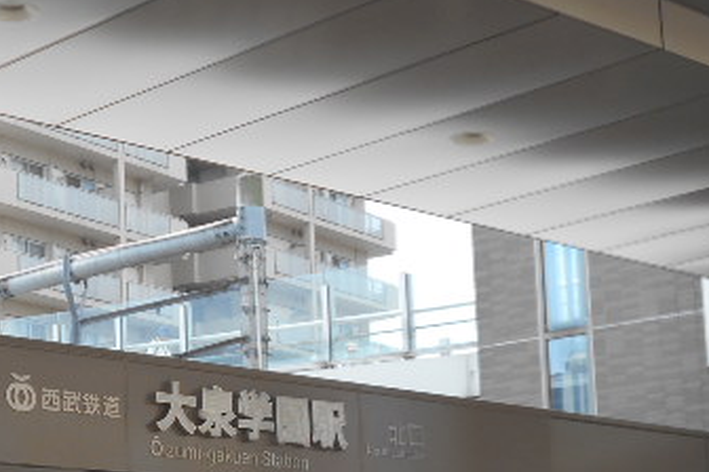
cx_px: 146
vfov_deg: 13.7
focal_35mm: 99
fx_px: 1950
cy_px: 442
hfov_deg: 20.4
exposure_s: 1/320
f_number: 4.5
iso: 80
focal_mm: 8.8
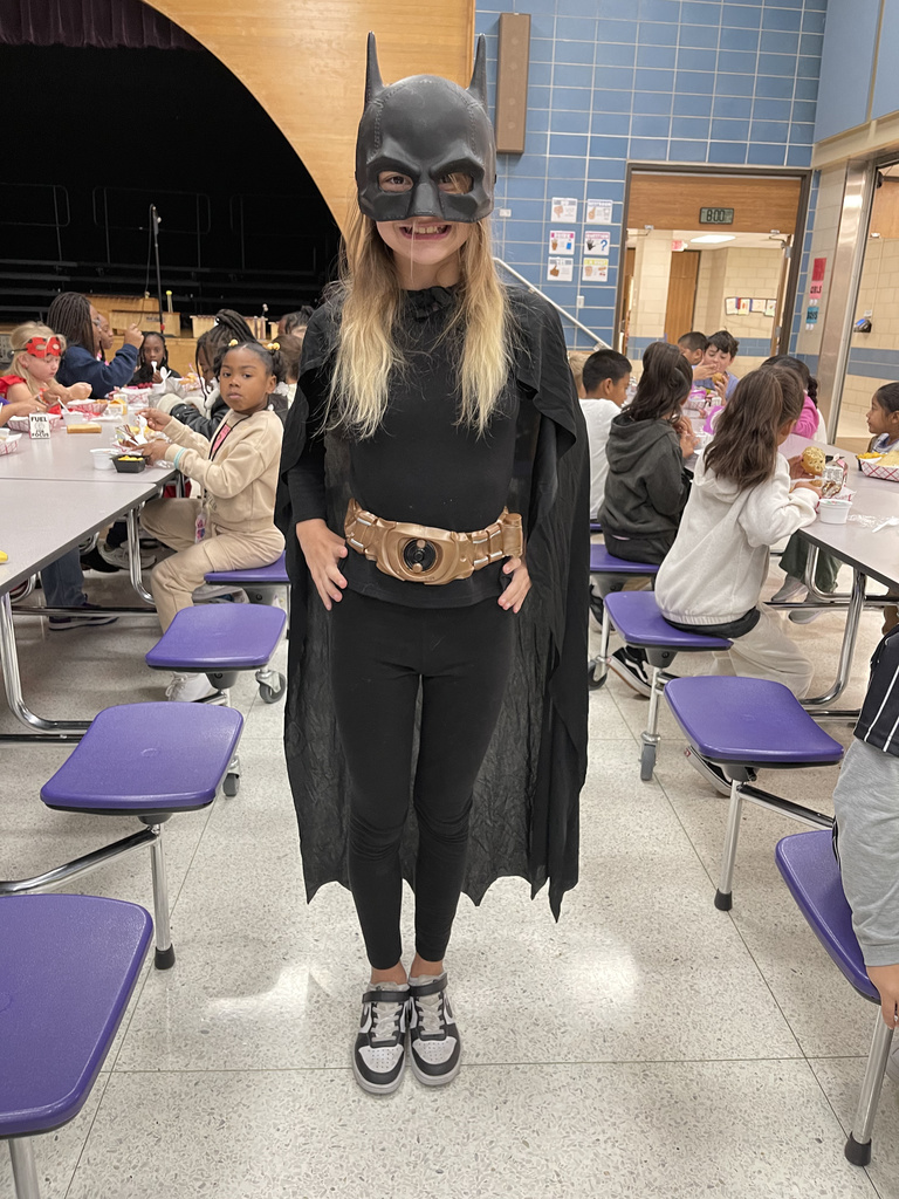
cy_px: 600
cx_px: 450
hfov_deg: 54.9
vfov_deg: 69.4
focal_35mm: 25
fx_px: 866
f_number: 1.6
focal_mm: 5.1
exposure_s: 1/60
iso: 250
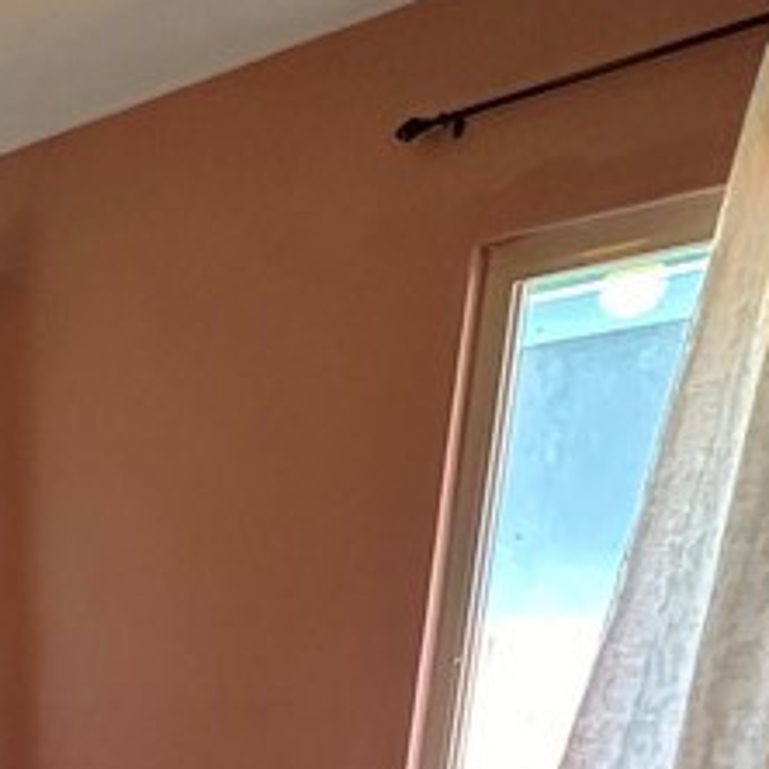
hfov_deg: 23.6
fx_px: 1433
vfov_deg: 24.2
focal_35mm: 57
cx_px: -398
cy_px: 1126
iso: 320
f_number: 2.2
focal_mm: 2.22
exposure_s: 1/60
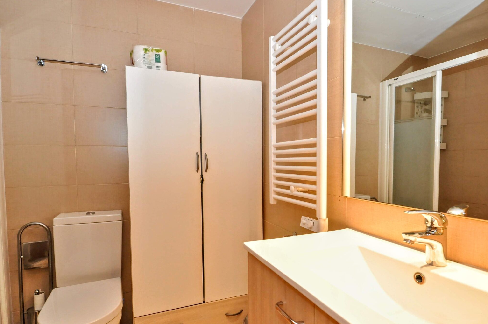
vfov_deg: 64.2
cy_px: 183
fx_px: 257
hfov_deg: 87.0
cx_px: 246
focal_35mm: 19
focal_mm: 10
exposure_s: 1/60
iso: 800
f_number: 5.6
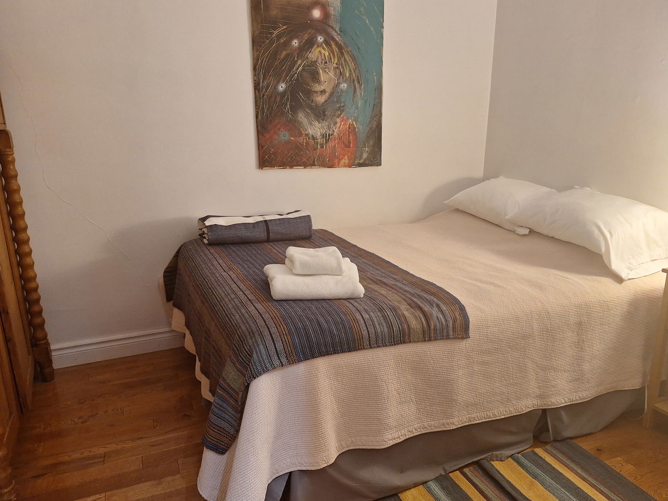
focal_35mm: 25
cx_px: 355
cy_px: 260
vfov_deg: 54.9
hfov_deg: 69.3
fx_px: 482
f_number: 1.8
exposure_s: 1/30
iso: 250
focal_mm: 5.54
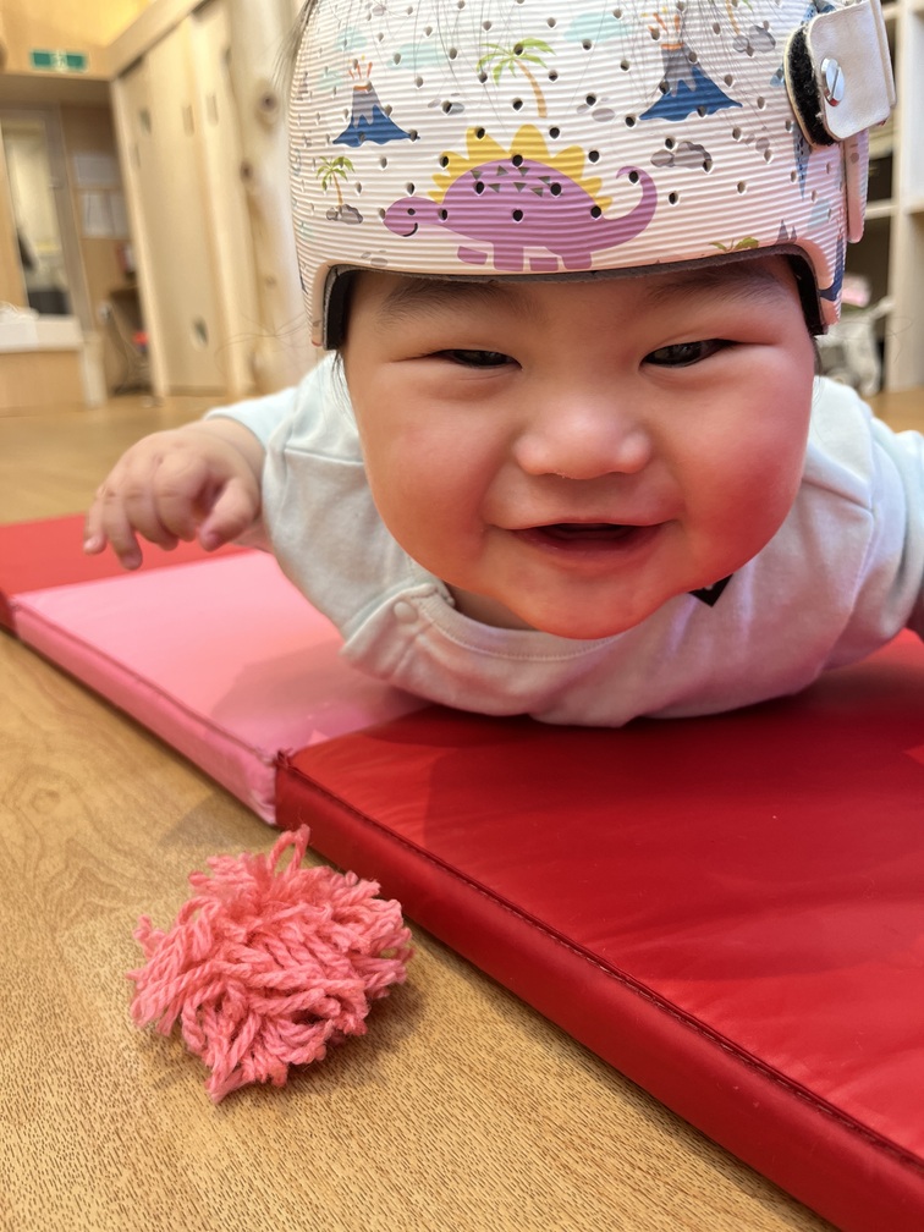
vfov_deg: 67.3
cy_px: 616
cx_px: 462
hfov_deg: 53.1
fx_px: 925
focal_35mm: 26
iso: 100
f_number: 1.6
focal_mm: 5.1
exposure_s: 1/50
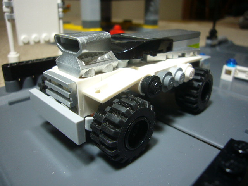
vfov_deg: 49.7
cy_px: 93
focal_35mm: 28
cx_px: 124
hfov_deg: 63.4
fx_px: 201
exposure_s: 1/13
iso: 100
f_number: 2.8
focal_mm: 4.6
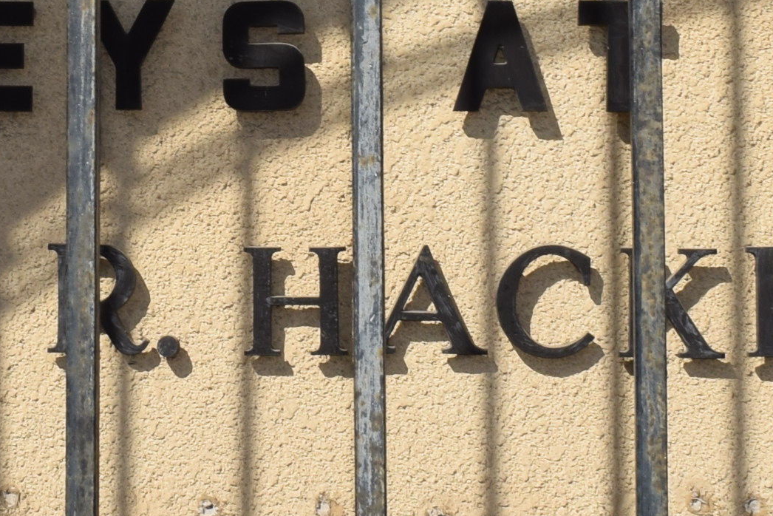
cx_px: 271
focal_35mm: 116
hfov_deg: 17.6
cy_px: 71
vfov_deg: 11.8
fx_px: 2491
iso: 100
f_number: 13
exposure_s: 1/200
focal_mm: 18
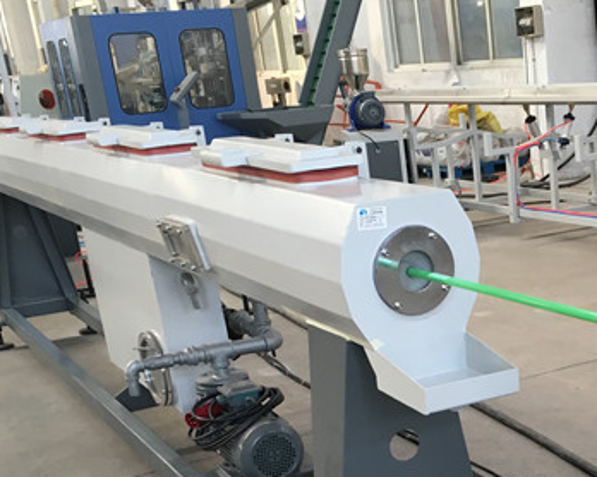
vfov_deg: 23.9
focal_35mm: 61
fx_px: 1077
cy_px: 474
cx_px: 528
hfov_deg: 29.8
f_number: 2.2
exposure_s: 1/33
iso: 64
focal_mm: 4.15
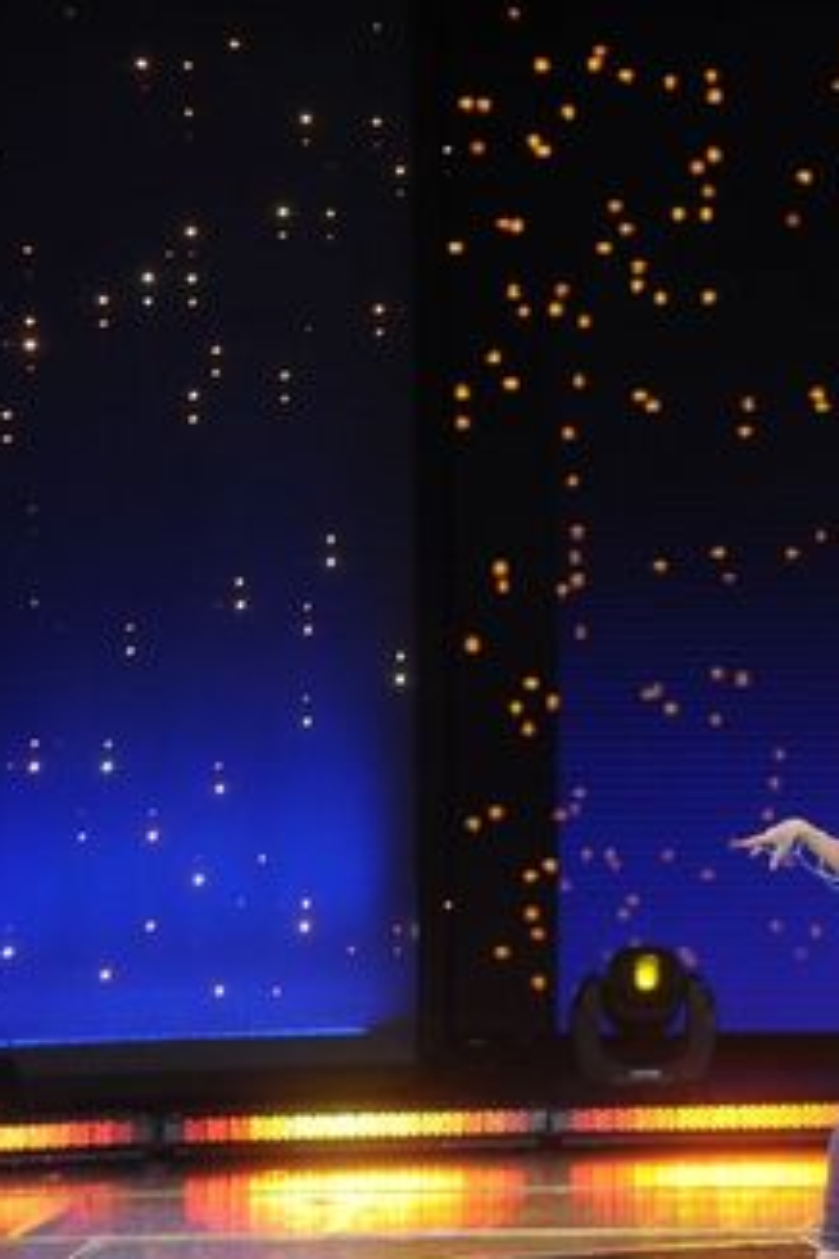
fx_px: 11745
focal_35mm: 336
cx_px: 974
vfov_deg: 6.1
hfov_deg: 4.1
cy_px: 695
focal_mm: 200
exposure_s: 1/250
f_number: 3.5
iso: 2500
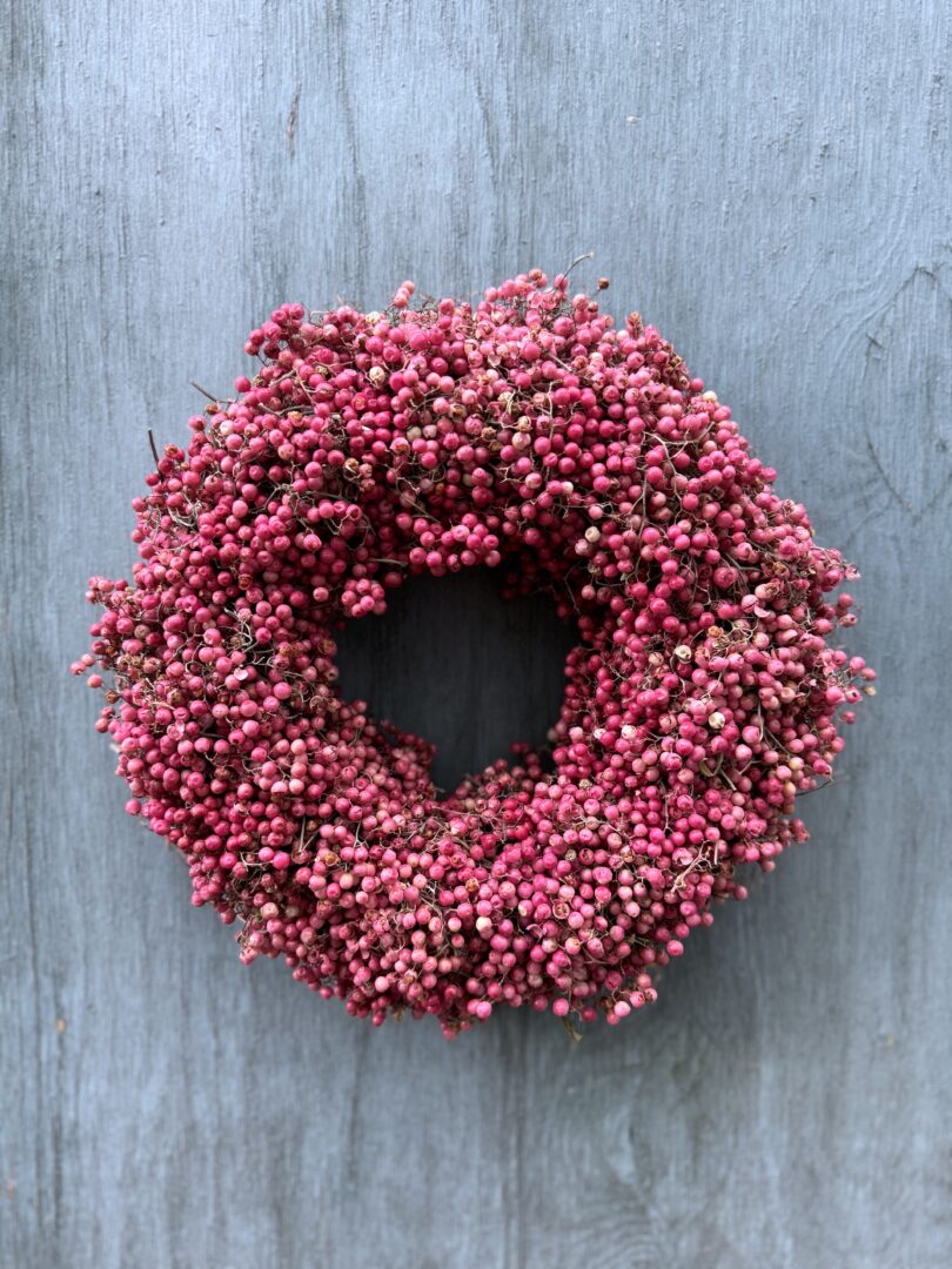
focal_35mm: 24
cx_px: 476
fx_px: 880
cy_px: 634
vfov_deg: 71.6
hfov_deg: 56.8
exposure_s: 1/121
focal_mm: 6.76
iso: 100
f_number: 1.78
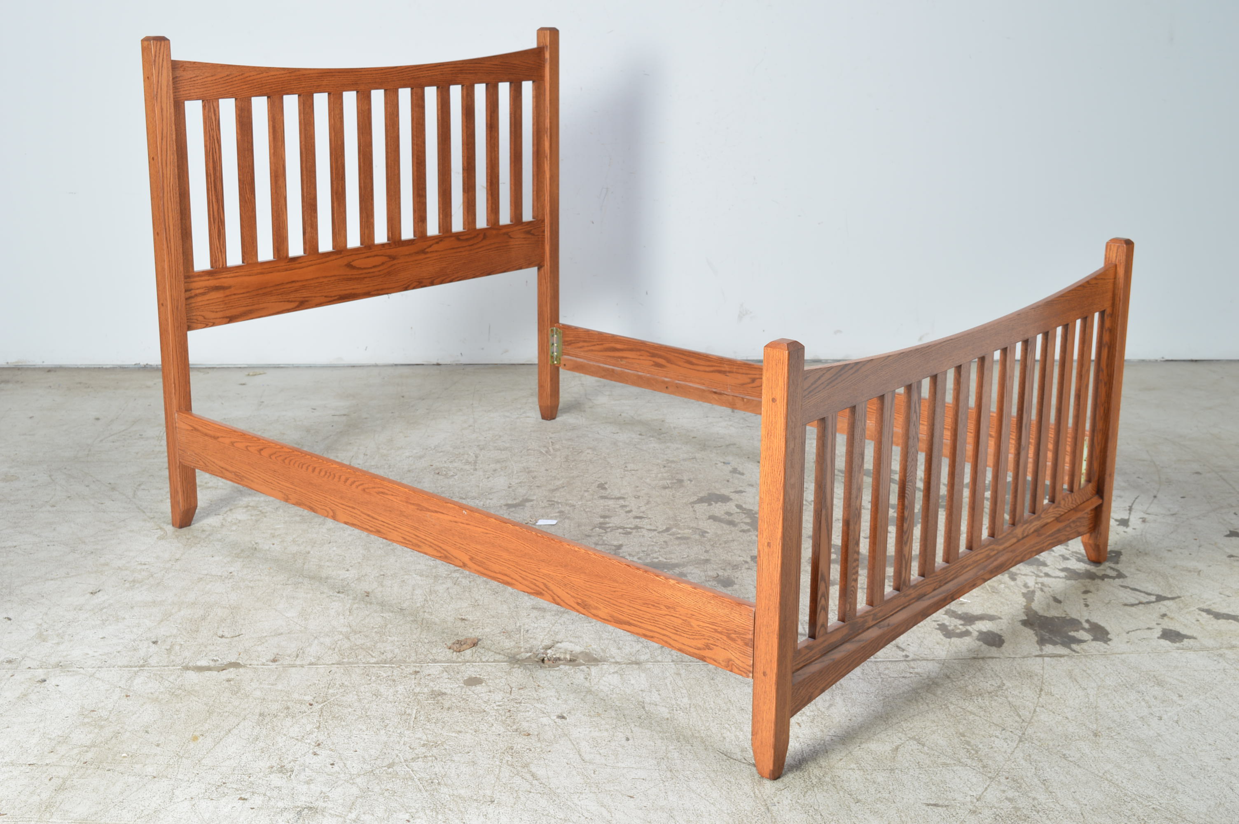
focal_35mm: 45
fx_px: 1547
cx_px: 620
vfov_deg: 29.8
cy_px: 412
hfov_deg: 43.6
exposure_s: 1/125
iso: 100
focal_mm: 30
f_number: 9
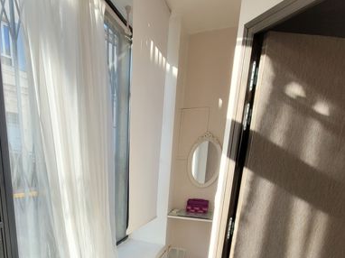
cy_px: 223
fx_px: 239
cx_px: 119
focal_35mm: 24
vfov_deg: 51.4
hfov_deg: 69.8
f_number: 2.2
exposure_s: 1/180
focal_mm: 1.74
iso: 40
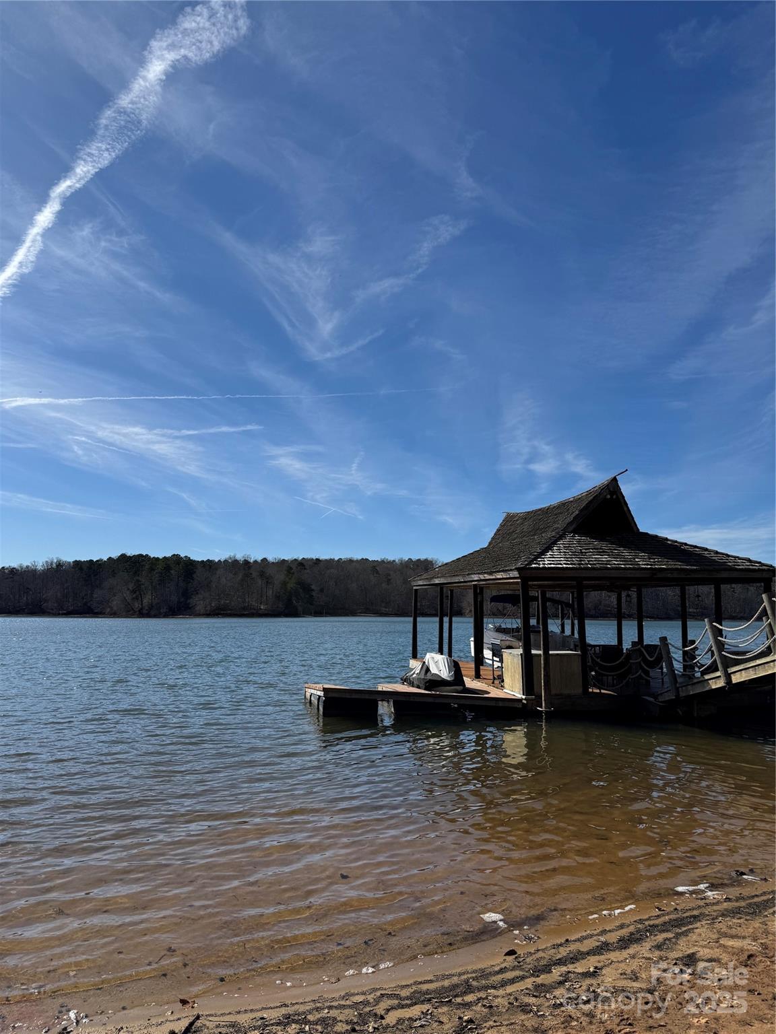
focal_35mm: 24
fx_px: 717
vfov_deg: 71.6
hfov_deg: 56.8
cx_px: 388
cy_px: 517
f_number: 1.78
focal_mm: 6.76
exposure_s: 1/7937
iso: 80
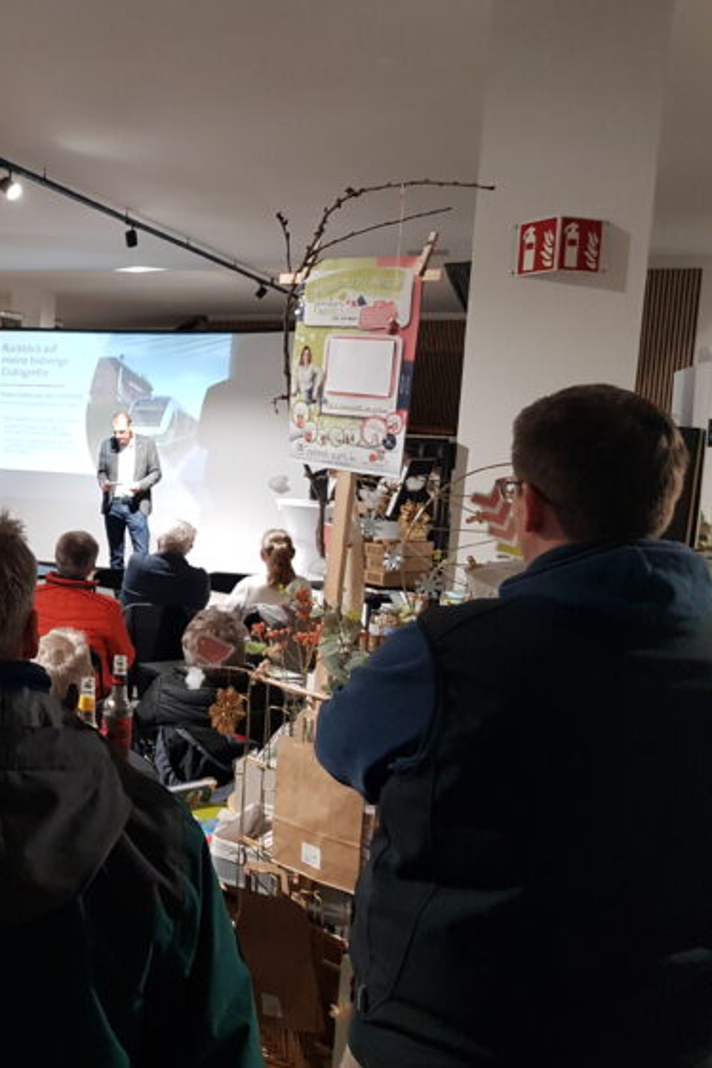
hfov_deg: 32.8
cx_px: -11
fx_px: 1098
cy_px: 525
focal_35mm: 37
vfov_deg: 51.9
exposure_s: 1/30
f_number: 1.7
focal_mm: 4.2
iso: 200
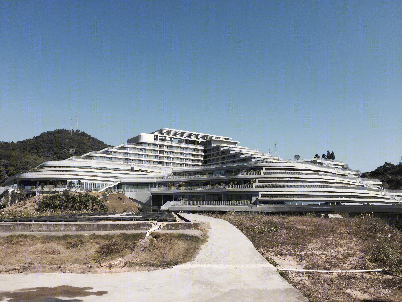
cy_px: 151
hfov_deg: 61.7
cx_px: 201
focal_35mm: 29
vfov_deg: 48.2
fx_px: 337
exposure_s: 1/2825
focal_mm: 4.15
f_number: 2.2
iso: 32
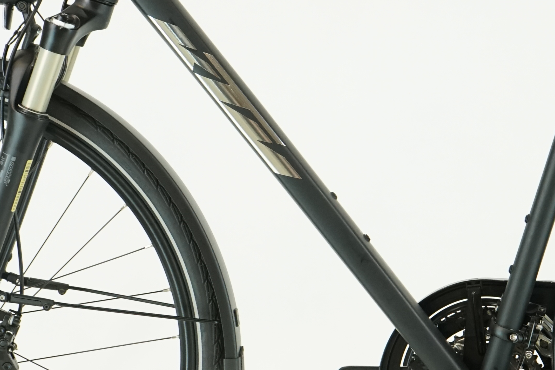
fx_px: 2466
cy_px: 170
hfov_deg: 12.8
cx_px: 419
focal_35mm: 160
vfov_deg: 8.6
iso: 1600
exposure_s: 1/200
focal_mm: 57
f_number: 5.6
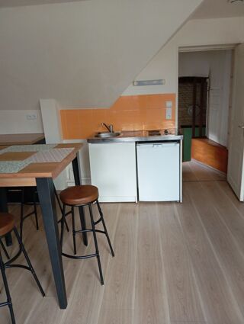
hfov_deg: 49.9
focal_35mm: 28
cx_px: 122
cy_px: 162
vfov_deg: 63.4
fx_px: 262
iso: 838
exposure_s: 1/33.3
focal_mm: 4.22
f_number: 1.8
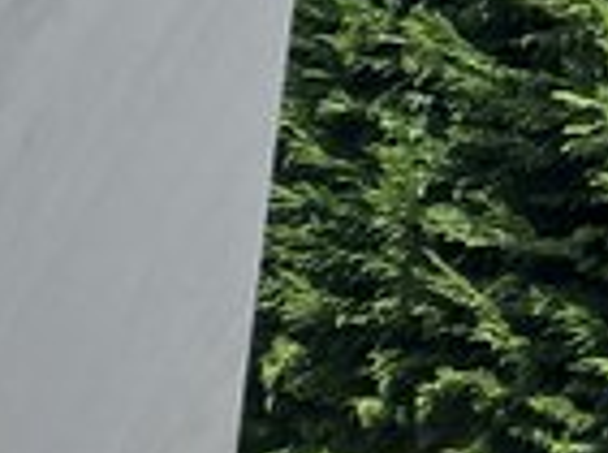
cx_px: -983
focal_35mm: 148
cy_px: 52
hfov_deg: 10.8
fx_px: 2593
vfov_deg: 9.9
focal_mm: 5.7
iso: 50
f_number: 1.5
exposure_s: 1/4630
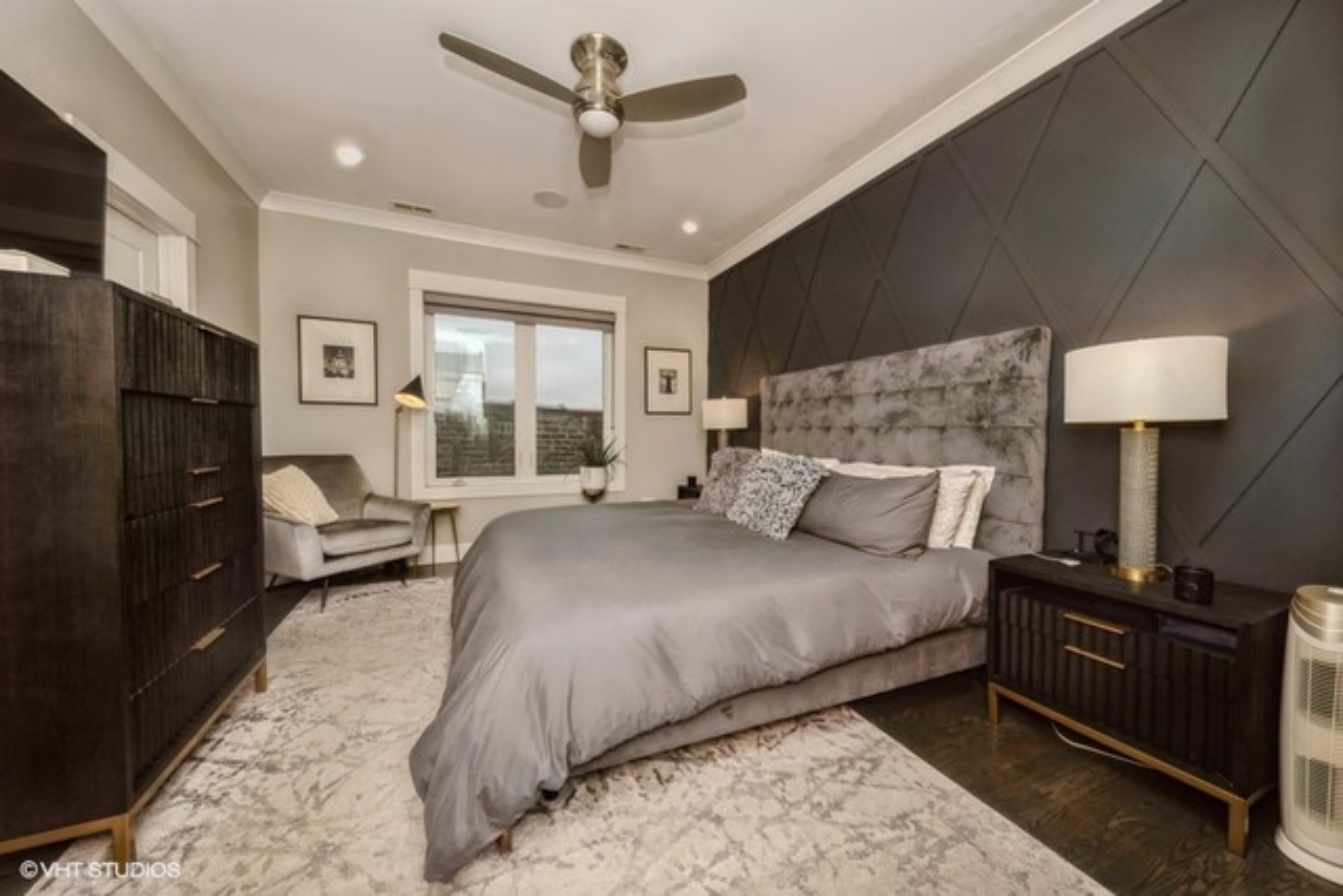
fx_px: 448
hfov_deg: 112.6
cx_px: 672
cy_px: 448
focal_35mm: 12
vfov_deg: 90.0
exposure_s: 1/125
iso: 200
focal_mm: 12
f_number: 8
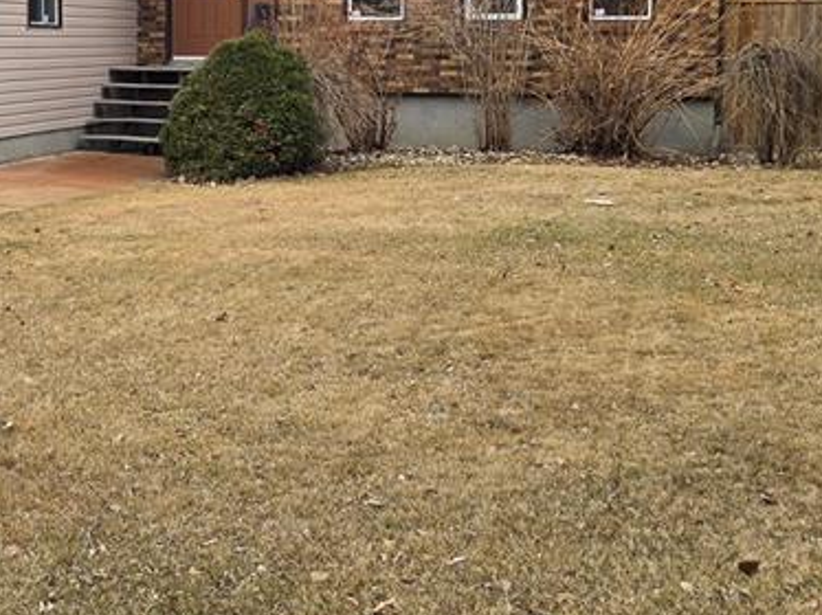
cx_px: 103
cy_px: 110
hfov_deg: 29.6
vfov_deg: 22.9
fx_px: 1495
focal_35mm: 63
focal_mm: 6.3
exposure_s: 1/416
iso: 12
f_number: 1.7
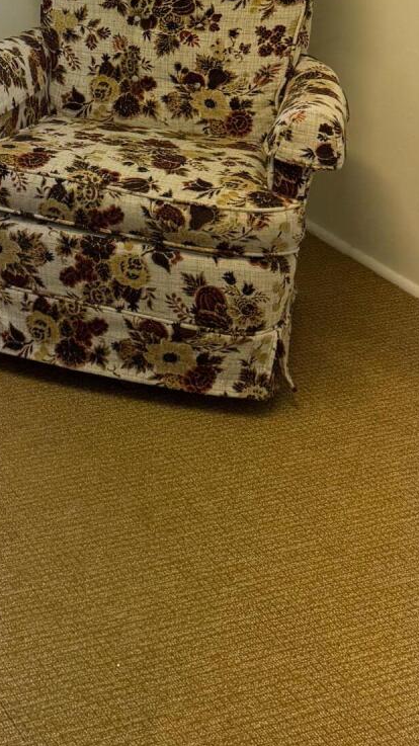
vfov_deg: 27.2
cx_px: -130
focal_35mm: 71
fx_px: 1404
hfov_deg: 16.1
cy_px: -85
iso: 125
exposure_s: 1/120
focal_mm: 6.76
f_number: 1.78
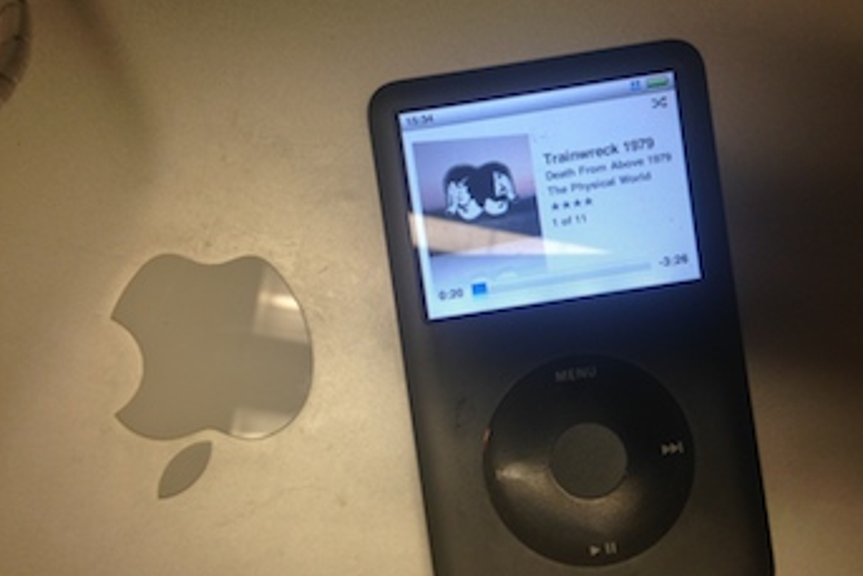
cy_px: 316
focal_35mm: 35
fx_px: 839
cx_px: 435
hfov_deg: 54.4
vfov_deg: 37.9
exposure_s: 1/40
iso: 50
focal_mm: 4.12
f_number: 2.4
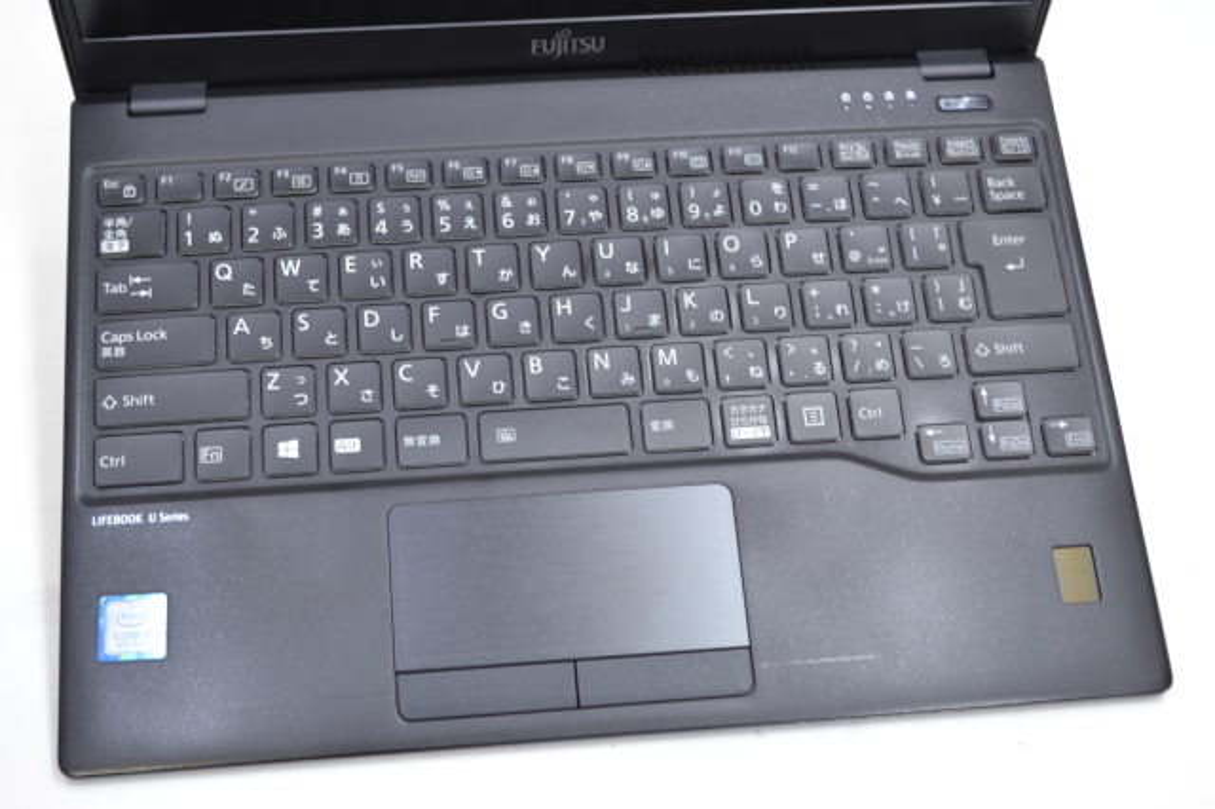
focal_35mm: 51
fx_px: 1720
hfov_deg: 38.9
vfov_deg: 26.5
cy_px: 404
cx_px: 608
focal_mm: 34
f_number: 5.6
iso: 100
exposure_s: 1/3
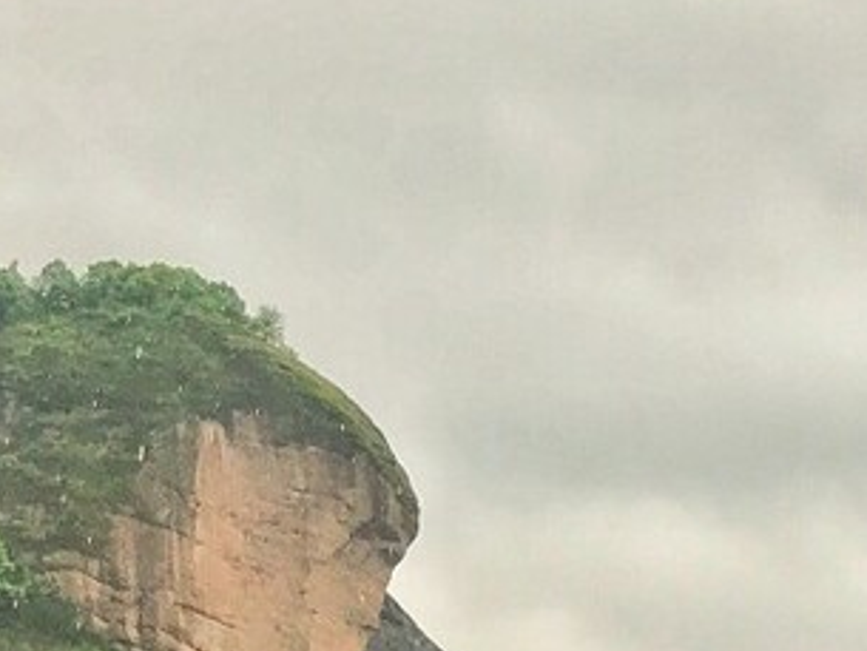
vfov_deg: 13.1
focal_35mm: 110
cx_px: 858
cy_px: 790
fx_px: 2756
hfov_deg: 17.5
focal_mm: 3.99
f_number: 1.8
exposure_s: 1/725
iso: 20
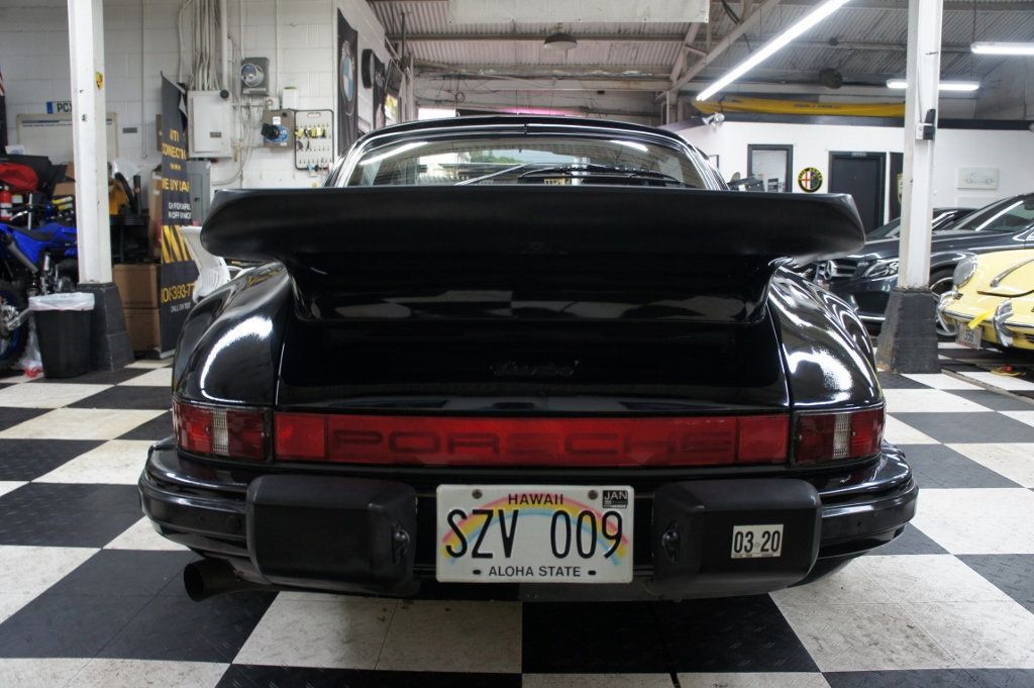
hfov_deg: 67.4
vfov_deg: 47.9
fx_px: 775
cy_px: 344
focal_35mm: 27
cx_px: 517
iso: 400
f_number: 3.5
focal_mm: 18
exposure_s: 1/30
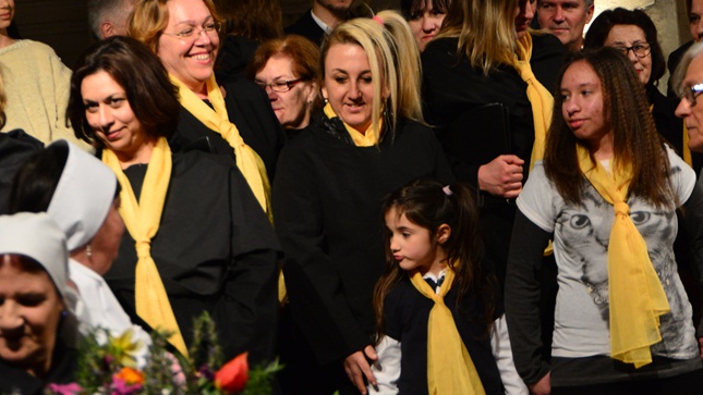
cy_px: 198
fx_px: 2125
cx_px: 354
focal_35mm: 114
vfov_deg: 10.6
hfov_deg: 18.8
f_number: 5.3
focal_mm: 78
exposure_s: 1/125
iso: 2500
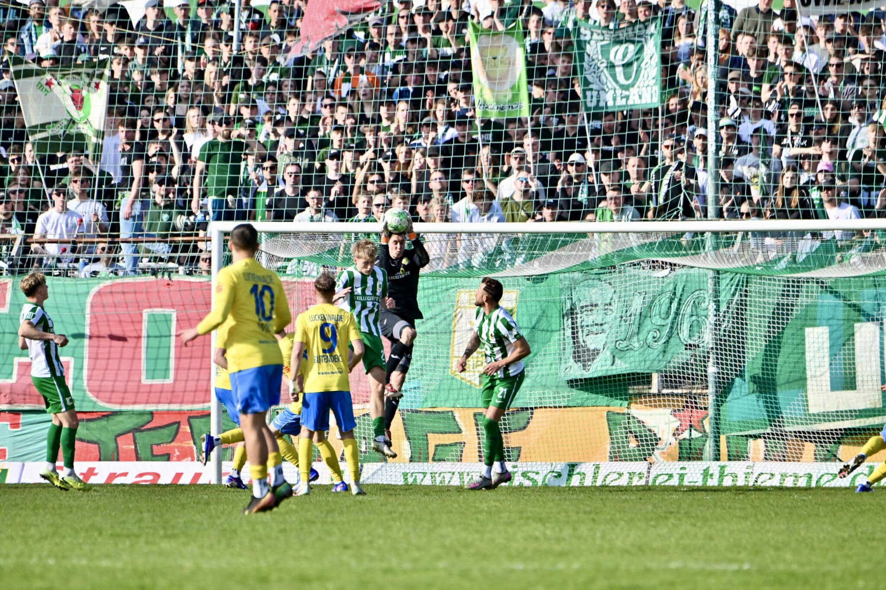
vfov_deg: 3.4
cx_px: 443
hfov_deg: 5.2
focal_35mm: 400
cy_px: 295
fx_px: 9843
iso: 250
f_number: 5.6
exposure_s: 1/1250
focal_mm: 400
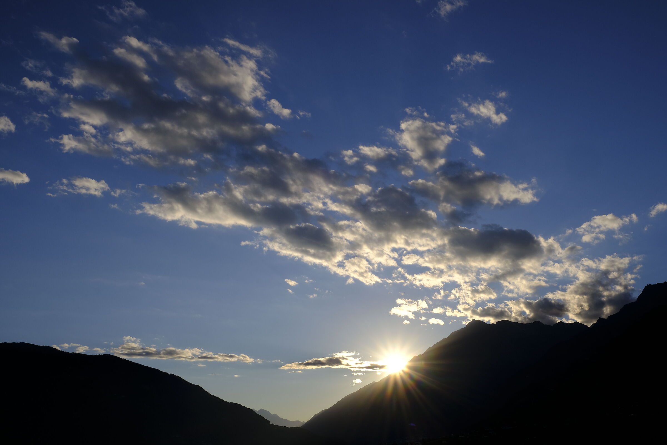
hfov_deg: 58.7
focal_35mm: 32
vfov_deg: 41.1
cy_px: 222
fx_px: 593
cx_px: 334
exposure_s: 1/240
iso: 200
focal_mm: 21.4
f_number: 18
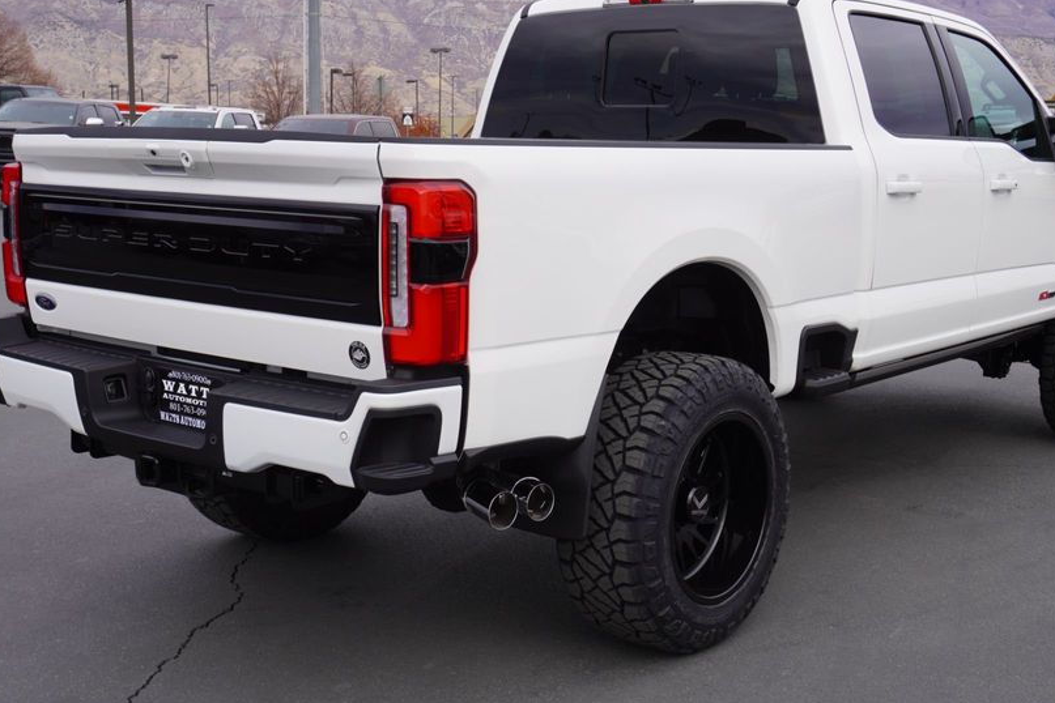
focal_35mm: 48
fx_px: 1396
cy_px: 338
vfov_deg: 28.3
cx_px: 571
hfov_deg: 41.4
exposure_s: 1/100
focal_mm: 25
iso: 100
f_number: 8
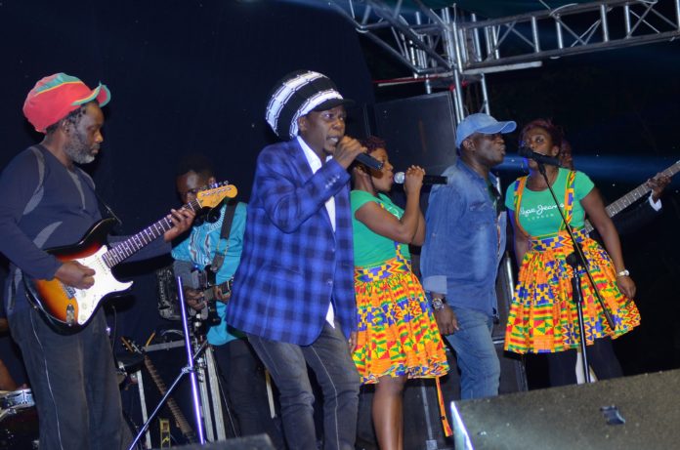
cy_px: 225
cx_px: 340
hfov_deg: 19.5
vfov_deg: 13.0
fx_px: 1979
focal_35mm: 105
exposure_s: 1/160
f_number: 4.5
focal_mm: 70
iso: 640
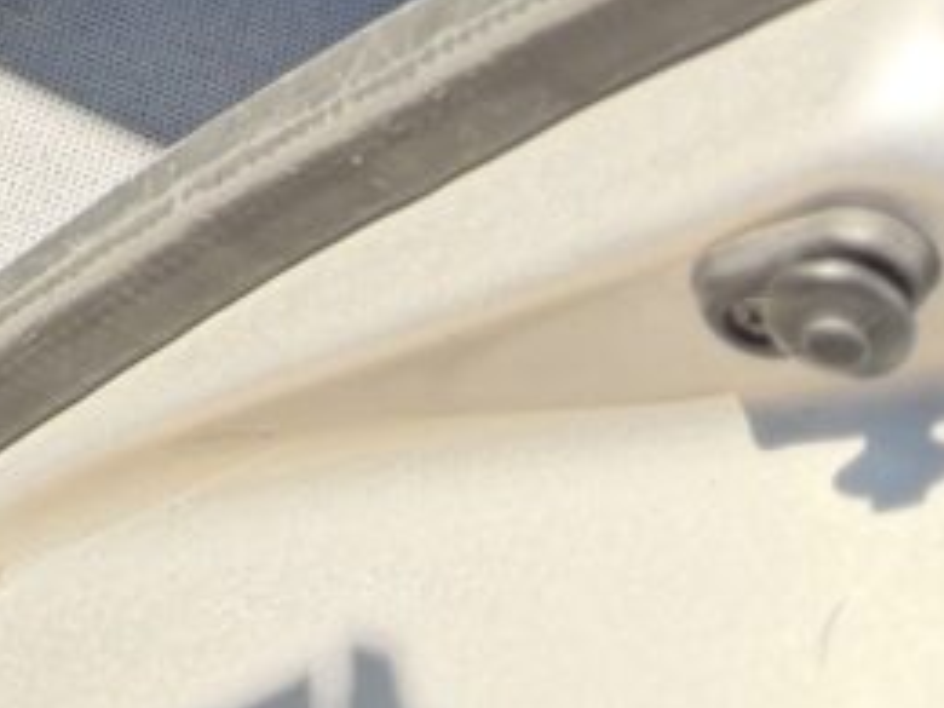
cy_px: -1583
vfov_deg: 7.2
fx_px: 4827
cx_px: -418
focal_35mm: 177
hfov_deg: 10.8
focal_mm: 6.76
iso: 100
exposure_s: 1/514
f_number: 1.78
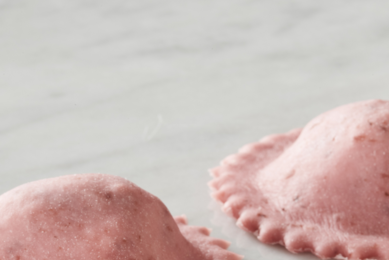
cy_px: 257
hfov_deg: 9.5
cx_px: 238
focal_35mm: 216
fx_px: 2335
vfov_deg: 6.3
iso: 100
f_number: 36
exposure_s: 1/100
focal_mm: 105
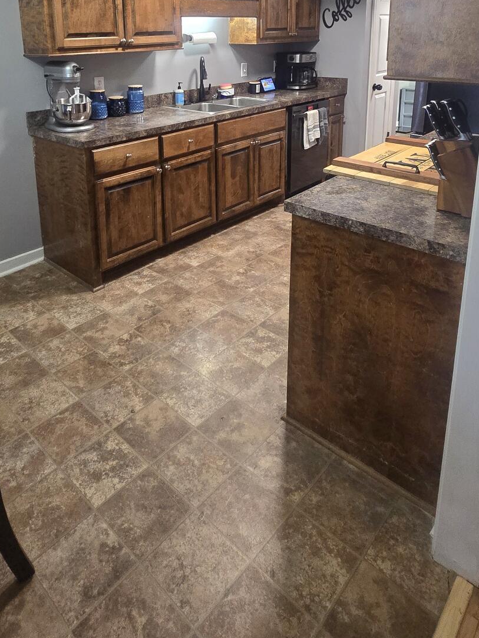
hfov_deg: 56.5
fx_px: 443
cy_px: 140
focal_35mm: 24
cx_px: 197
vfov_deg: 65.9
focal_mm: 2.2
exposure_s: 1/60.2
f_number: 2.2
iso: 320
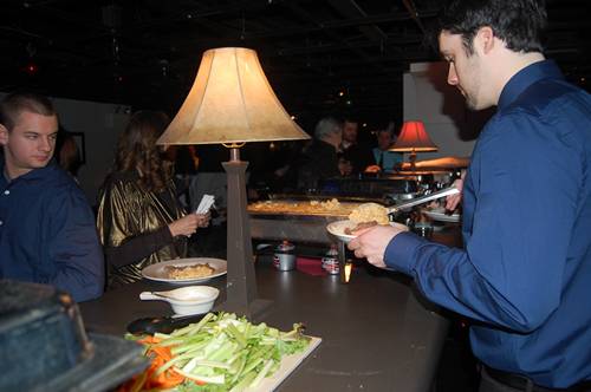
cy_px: 196
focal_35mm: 27
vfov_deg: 47.8
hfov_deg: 67.4
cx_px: 296
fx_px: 443
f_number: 3.5
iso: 400
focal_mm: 18
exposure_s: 1/60
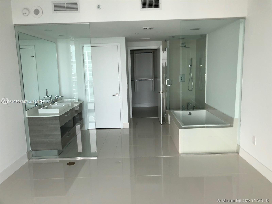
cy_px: 102
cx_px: 136
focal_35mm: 28
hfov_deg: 63.4
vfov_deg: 49.7
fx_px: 220
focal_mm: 4
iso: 40
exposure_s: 1/120
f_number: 1.8
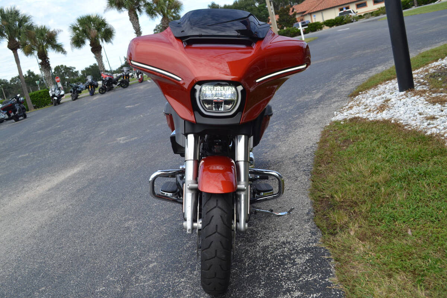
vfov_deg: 40.0
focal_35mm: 33
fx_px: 410
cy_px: 149
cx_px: 224
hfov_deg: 57.2
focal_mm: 22
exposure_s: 1/200
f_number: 7.1
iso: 100
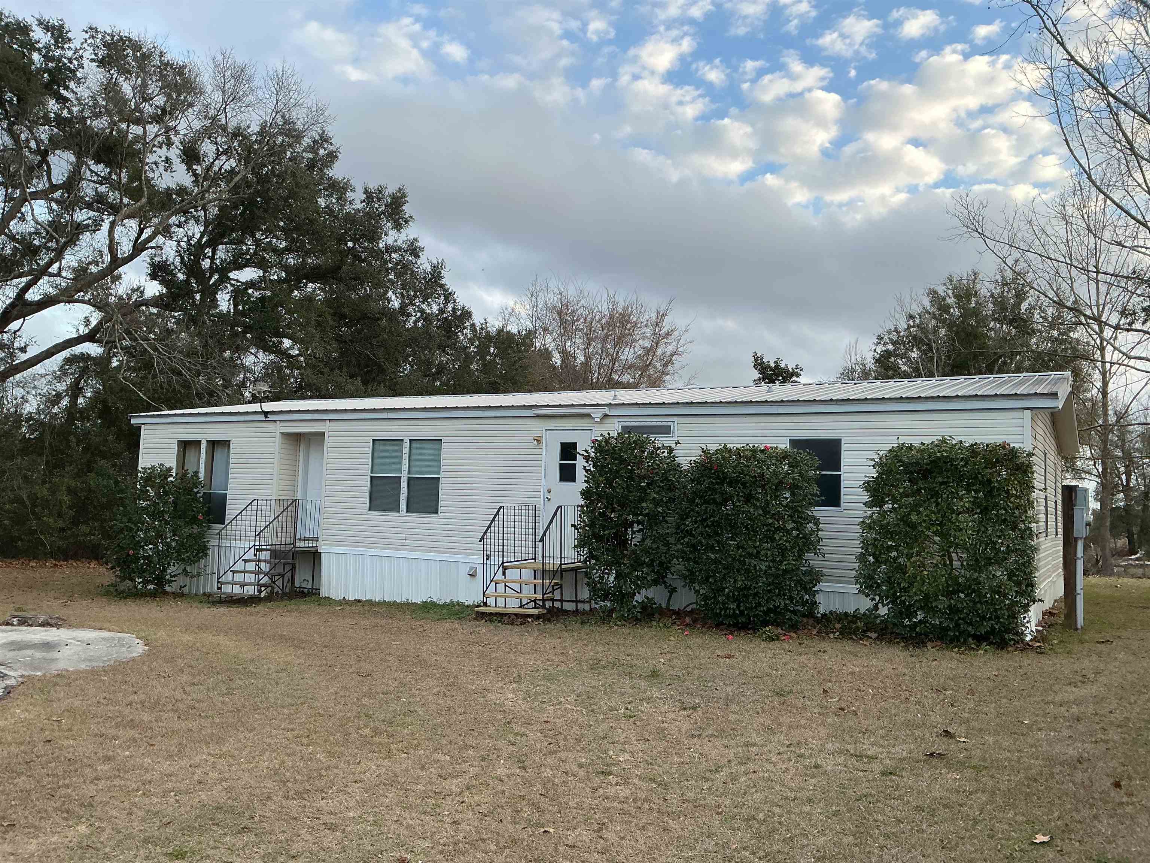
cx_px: 575
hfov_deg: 61.7
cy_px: 432
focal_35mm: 29
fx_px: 963
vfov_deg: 48.2
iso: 25
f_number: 1.8
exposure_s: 1/406
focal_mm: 3
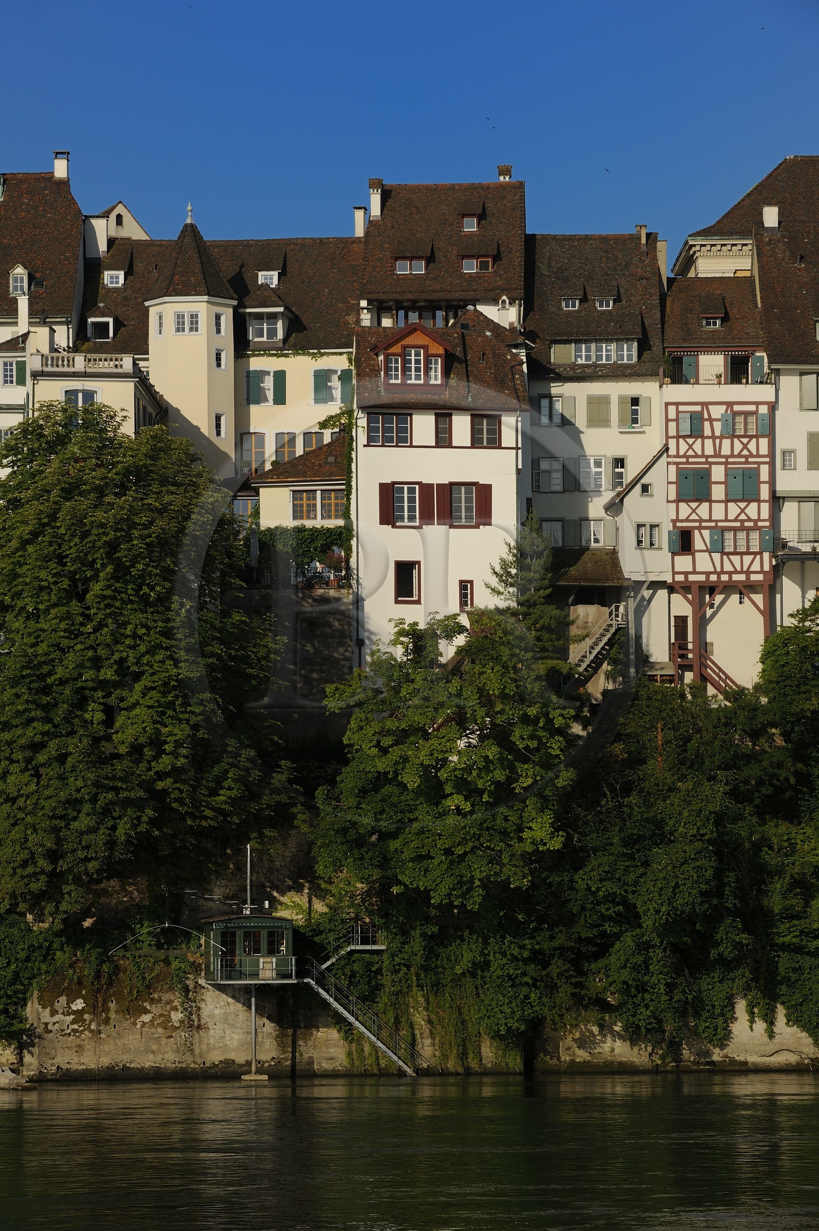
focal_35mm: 130
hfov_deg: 10.5
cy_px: 616
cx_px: 410
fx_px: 4442
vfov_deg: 15.8
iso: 200
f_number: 11
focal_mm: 130
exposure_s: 1/320
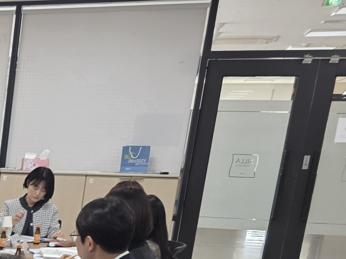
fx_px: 909
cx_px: -281
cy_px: 441
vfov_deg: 14.6
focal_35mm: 91
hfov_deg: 17.4
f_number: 1.7
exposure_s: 1/120
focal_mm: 6.3
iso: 100
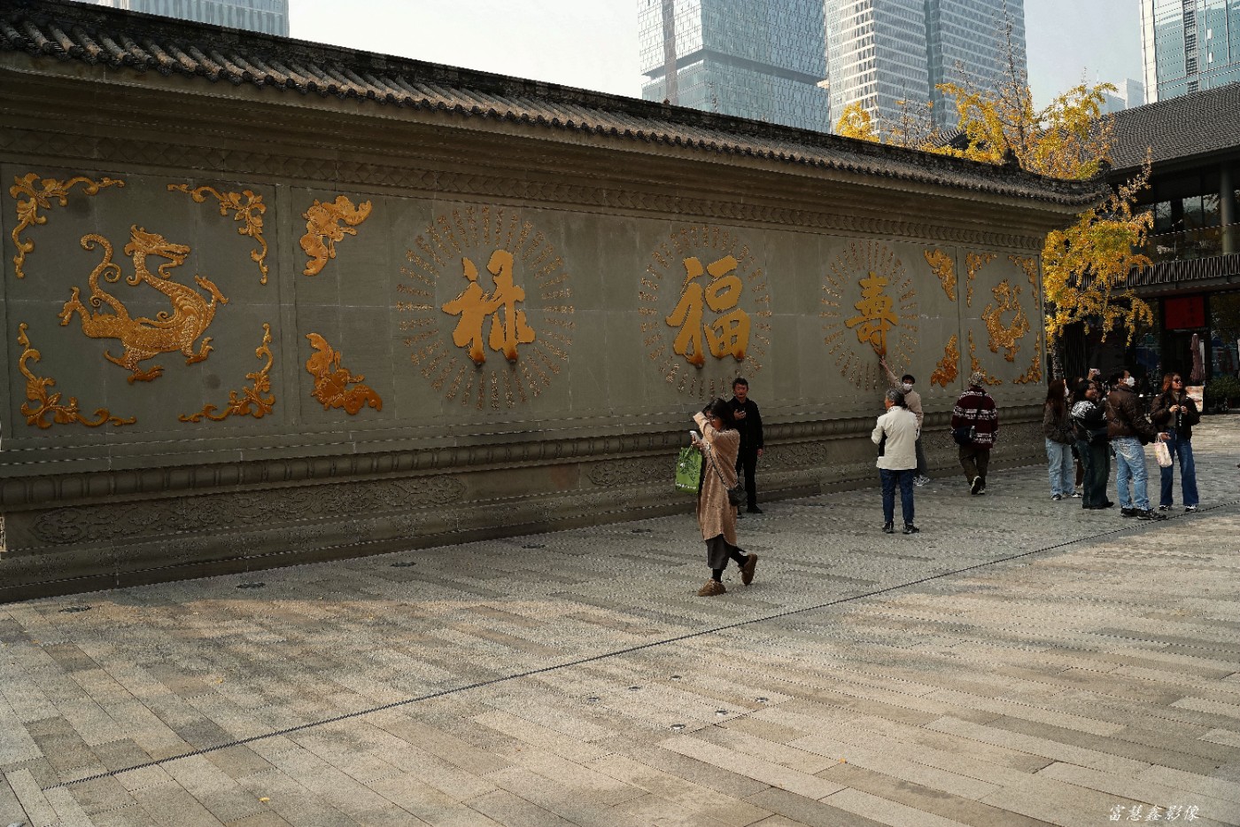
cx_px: 620
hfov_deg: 61.9
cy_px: 414
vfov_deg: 43.6
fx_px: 1033
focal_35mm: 30
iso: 100
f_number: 4.5
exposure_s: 1/400
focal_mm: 30
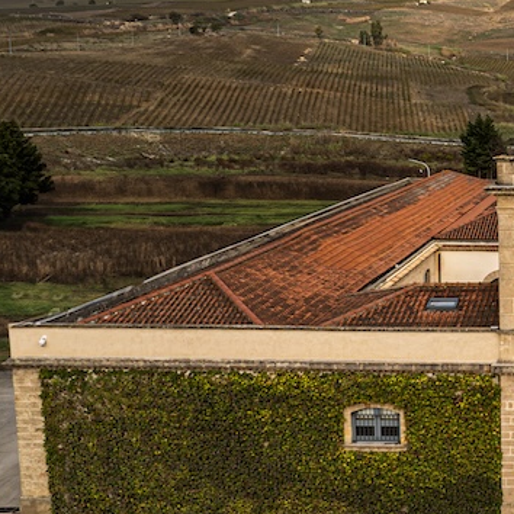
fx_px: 907
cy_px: 200
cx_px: 677
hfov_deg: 26.6
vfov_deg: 31.5
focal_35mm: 54
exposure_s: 1/800
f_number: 2.8
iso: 120
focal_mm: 8.38
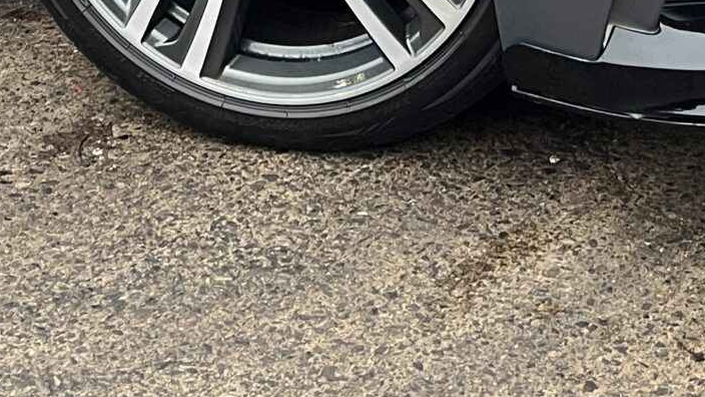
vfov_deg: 10.3
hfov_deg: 20.7
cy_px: -539
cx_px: 258
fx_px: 1925
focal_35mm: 103
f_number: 1.5
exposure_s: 1/63
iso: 125
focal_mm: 5.7
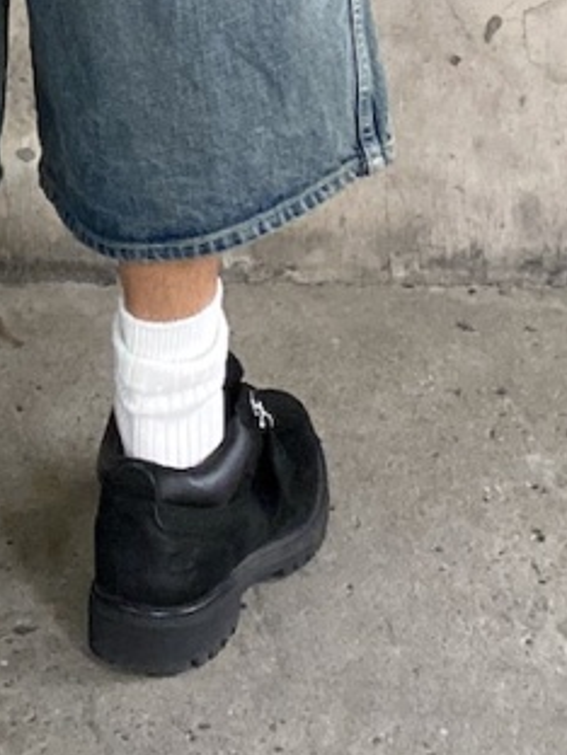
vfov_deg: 24.5
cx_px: -7
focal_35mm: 71
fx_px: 1551
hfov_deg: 20.1
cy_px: -183
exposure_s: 1/43
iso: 500
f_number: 1.8
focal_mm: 4.25
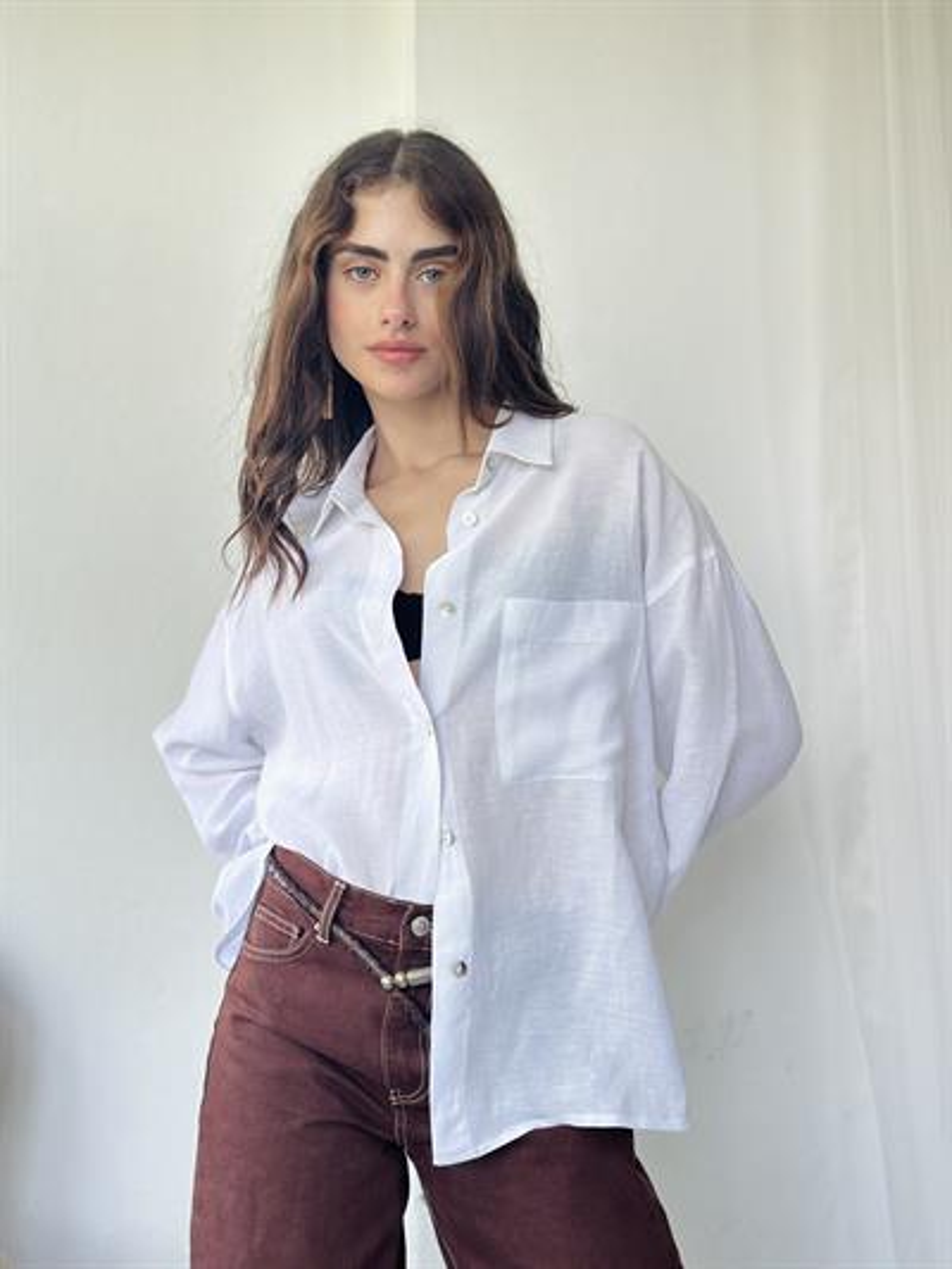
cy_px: 634
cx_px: 476
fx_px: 1759
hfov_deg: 30.3
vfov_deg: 39.6
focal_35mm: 48
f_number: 1.78
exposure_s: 1/208
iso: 80
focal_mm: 6.86
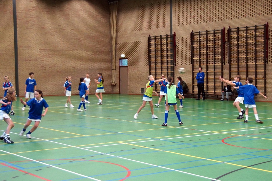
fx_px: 404
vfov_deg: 25.3
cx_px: 135
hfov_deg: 37.2
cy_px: 92
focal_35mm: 54
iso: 1250
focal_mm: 35
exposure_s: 1/100
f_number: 4.5
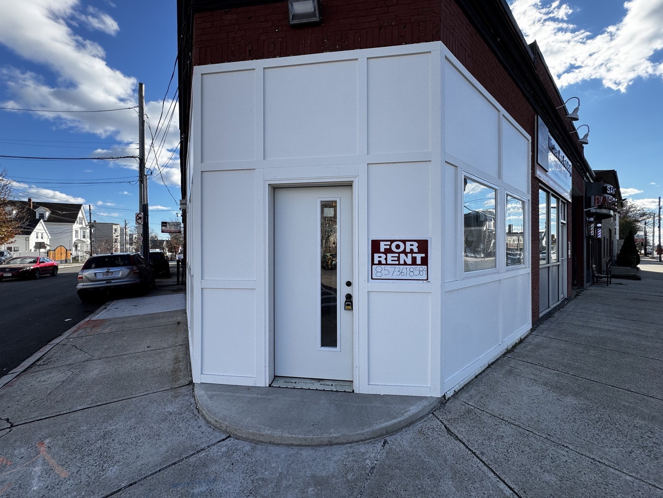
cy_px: 249
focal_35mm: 14
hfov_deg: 102.1
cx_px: 332
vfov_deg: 85.7
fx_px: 268
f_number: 2.2
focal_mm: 2.22
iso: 50
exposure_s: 1/1020
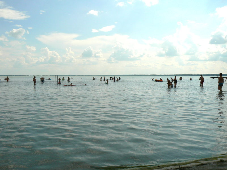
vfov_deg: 39.7
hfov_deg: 51.4
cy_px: 85
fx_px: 236
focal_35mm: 36
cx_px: 114
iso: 80
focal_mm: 6
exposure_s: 1/640
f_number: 8
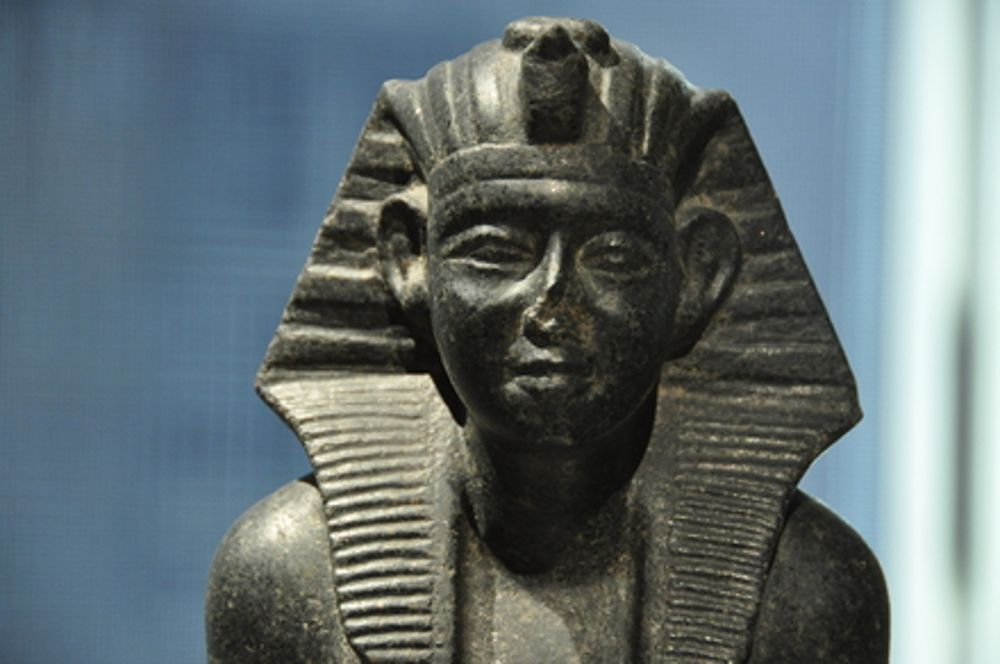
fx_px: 4660
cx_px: 500
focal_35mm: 168
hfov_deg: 12.2
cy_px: 332
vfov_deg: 8.1
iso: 1000
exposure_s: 1/40
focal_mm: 112
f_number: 5.3
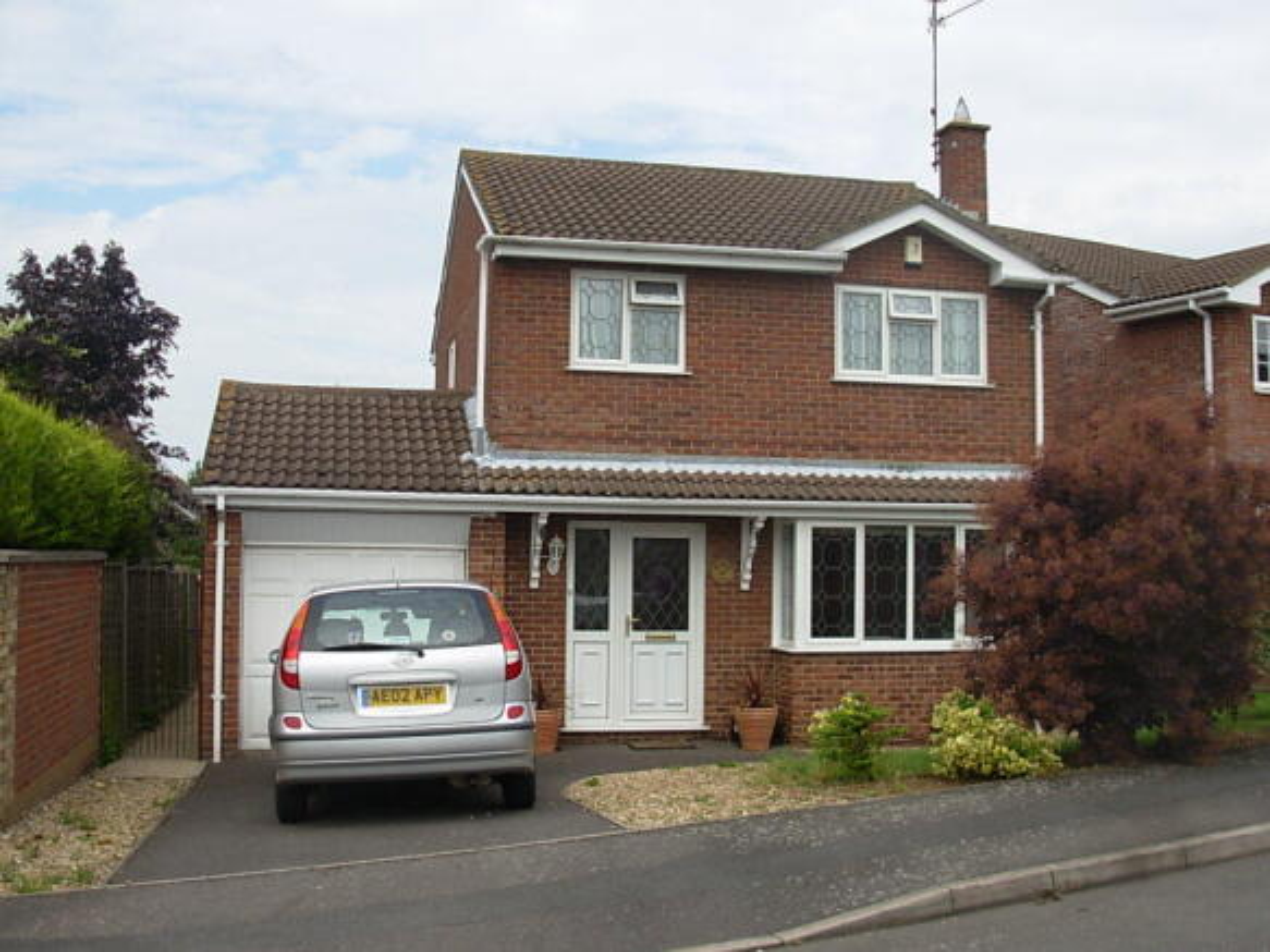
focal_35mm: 38
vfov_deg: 37.7
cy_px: 476
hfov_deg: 49.0
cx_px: 635
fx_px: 1394
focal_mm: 6.3
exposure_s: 1/966
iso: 50
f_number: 2.9
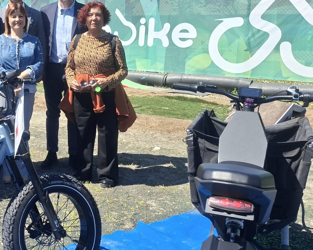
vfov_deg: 29.5
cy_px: 88
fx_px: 473
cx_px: 17
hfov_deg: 34.1
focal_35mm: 51
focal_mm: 5.54
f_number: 1.8
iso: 50
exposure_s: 1/1176
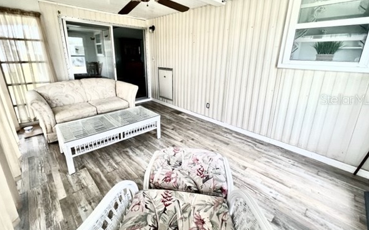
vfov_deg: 74.3
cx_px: 179
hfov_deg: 101.5
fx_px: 151
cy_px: 99
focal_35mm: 15
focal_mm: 1.57
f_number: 1.8
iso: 100
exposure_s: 1/121
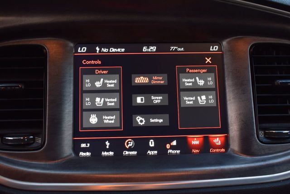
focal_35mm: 44
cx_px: 145
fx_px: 350
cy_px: 97
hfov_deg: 45.0
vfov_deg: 30.9
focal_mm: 29
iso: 400
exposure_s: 1/15
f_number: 6.3
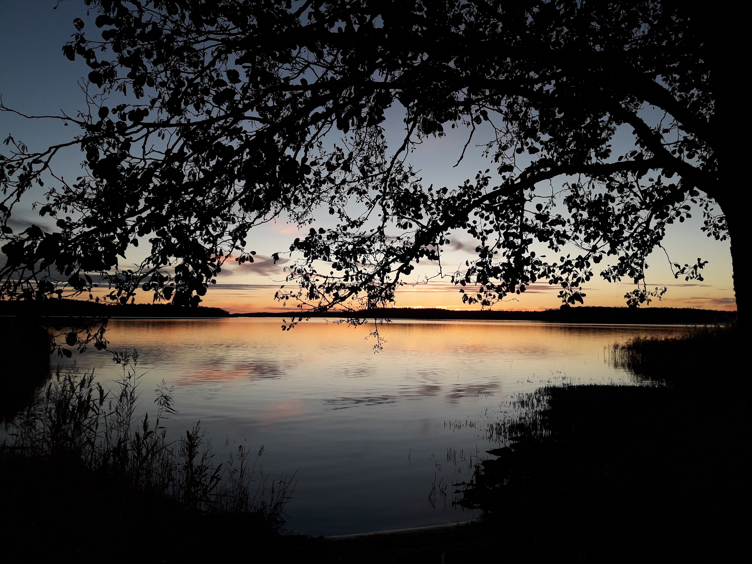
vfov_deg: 49.7
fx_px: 608
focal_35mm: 28
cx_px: 376
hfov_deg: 63.4
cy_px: 282
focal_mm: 3.7
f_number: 1.9
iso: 40
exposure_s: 1/100
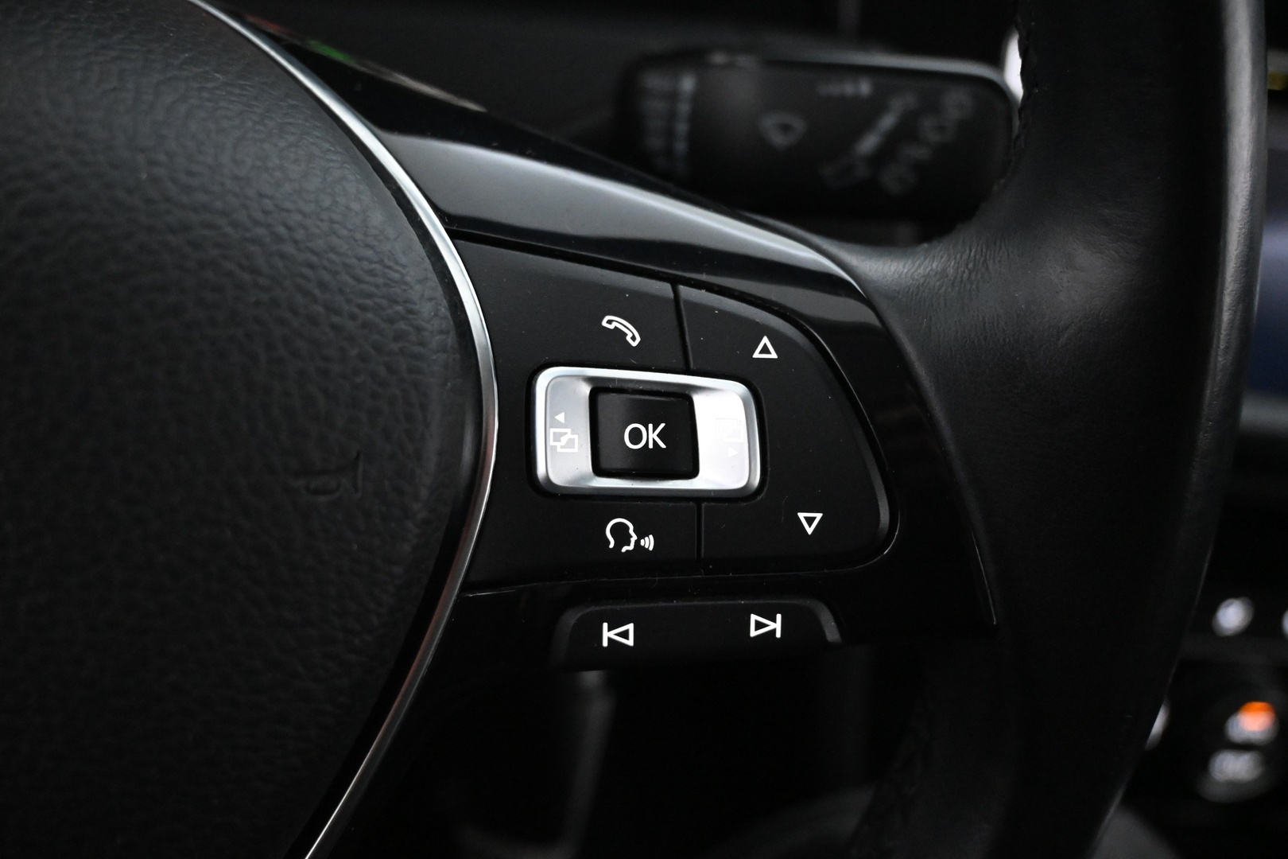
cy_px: 430
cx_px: 644
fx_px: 1315
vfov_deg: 36.2
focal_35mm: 37
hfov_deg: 52.2
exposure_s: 1/40
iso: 6400
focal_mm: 24.5
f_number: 4.2
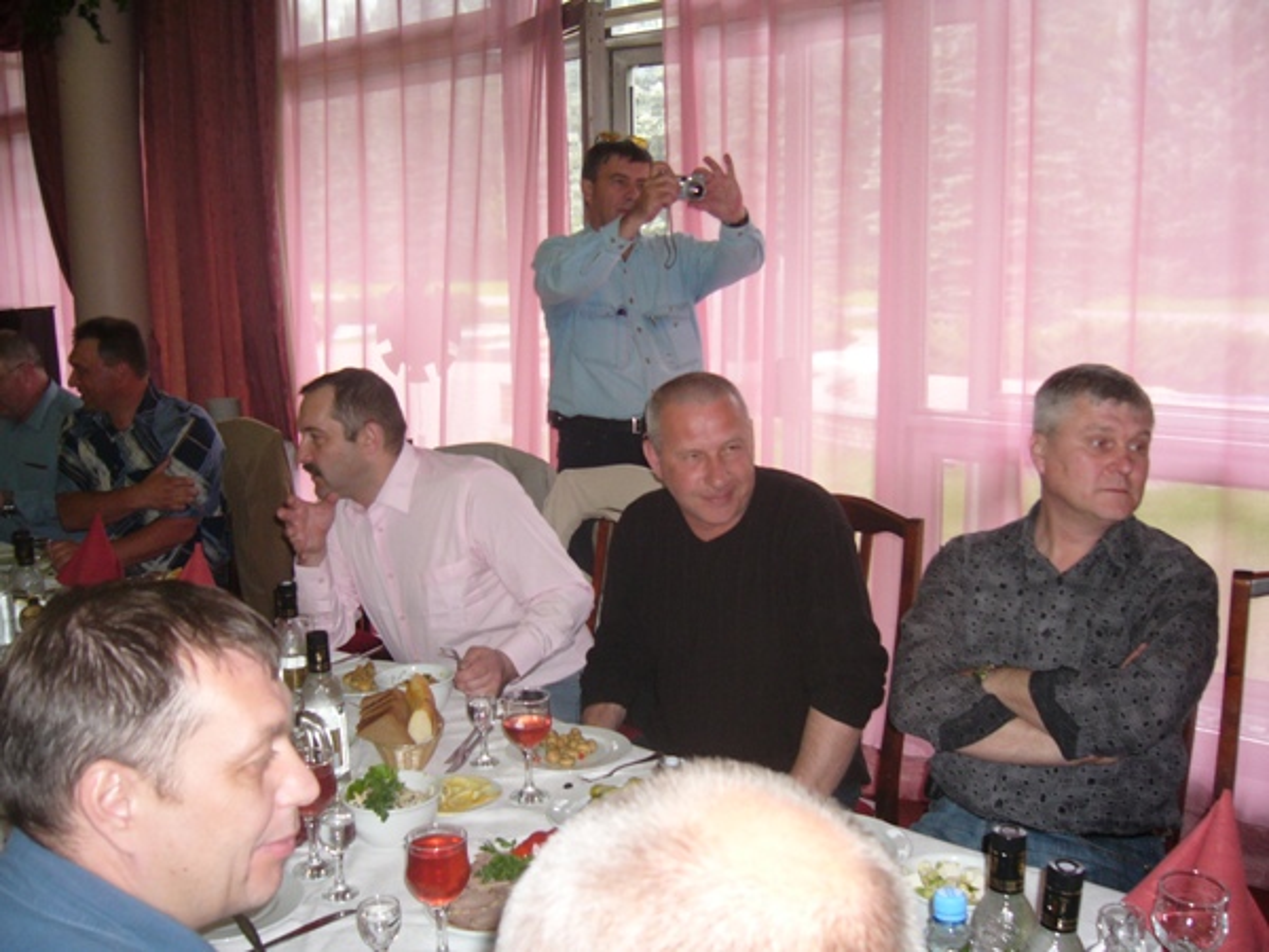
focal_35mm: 35
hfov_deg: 52.6
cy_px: 476
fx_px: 1283
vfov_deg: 40.7
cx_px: 634
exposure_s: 1/60
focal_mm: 5.8
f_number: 2.8
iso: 150
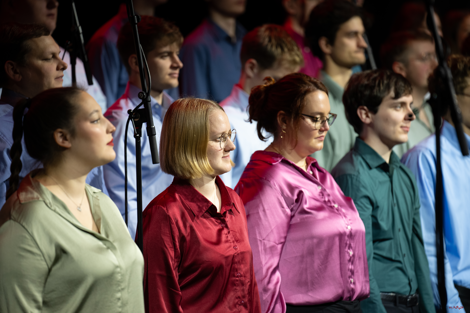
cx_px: 235
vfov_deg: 6.9
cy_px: 156
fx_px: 2611
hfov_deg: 10.3
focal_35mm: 200
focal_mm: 200
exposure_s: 1/320
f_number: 3.2
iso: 1000
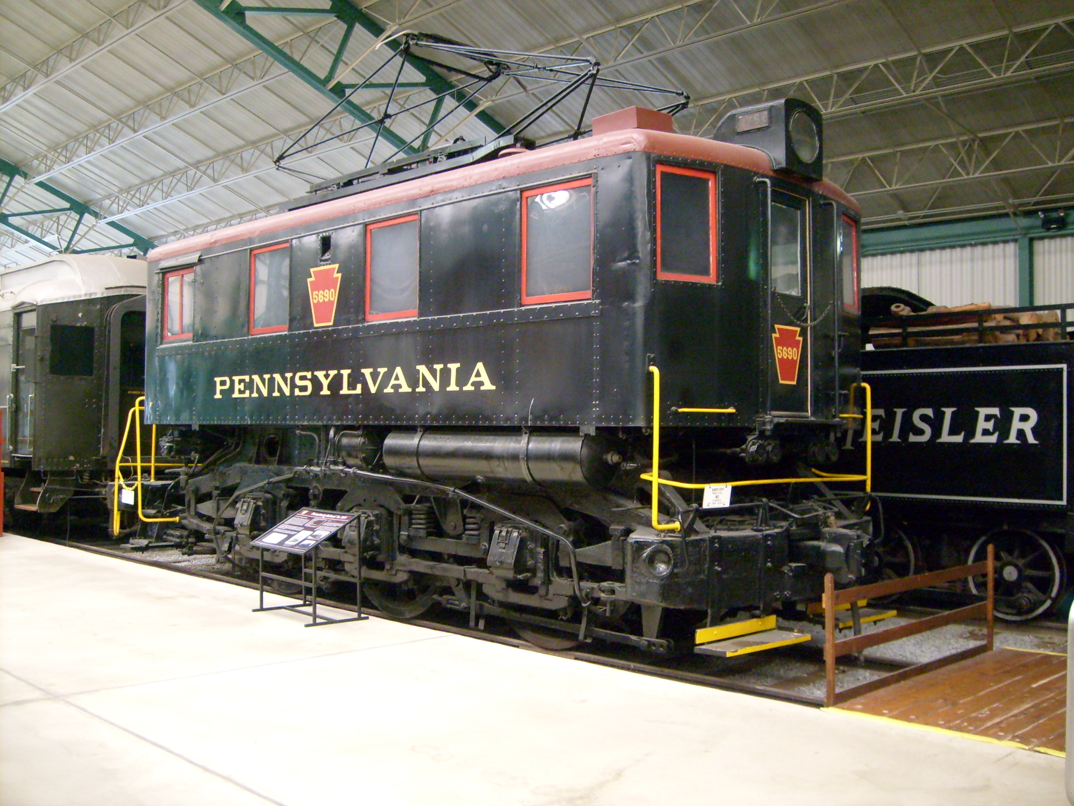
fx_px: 1086
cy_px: 403
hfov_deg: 52.6
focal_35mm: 35
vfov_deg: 40.7
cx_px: 537
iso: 200
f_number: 2.8
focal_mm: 5.8
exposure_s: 1/20
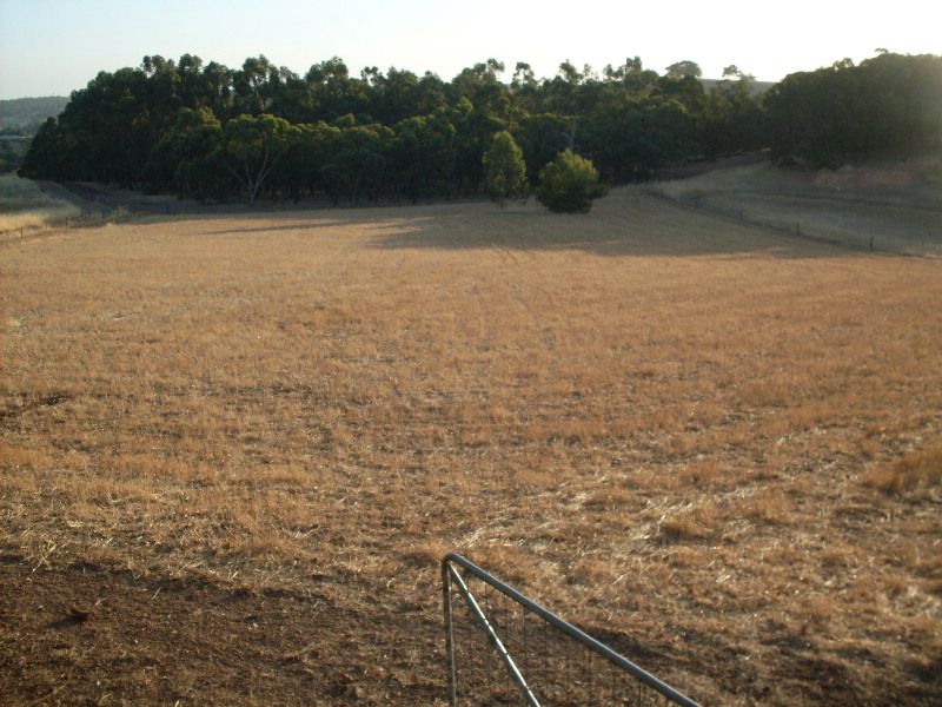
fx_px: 1034
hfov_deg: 49.0
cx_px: 471
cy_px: 354
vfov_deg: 37.7
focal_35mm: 38
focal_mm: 6.3
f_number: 8.4
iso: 80
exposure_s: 1/90
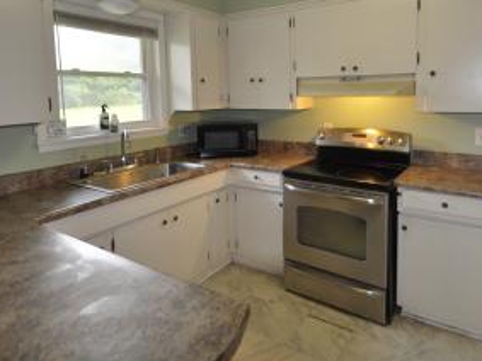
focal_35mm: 23
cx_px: 287
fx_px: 320
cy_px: 119
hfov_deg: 73.2
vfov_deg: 57.5
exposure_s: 1/60
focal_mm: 10
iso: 450
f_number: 3.5
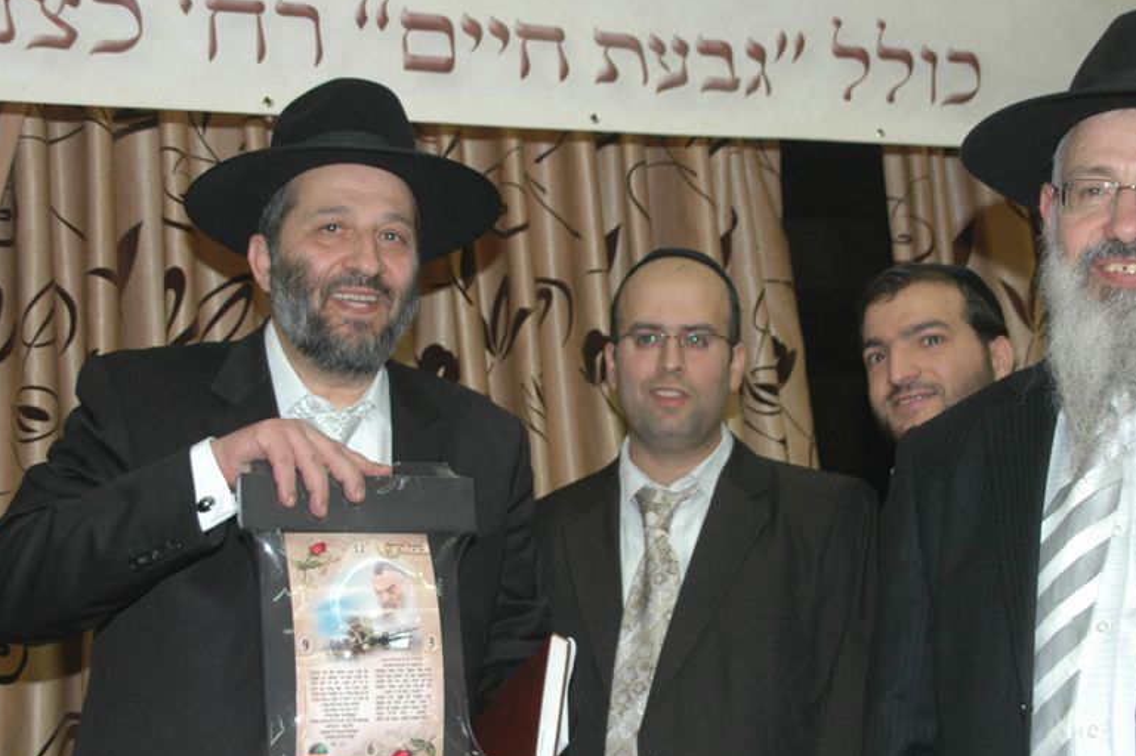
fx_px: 1640
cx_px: 602
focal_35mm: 52
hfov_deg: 38.2
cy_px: 378
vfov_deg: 26.0
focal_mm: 26
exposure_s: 1/60
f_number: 5
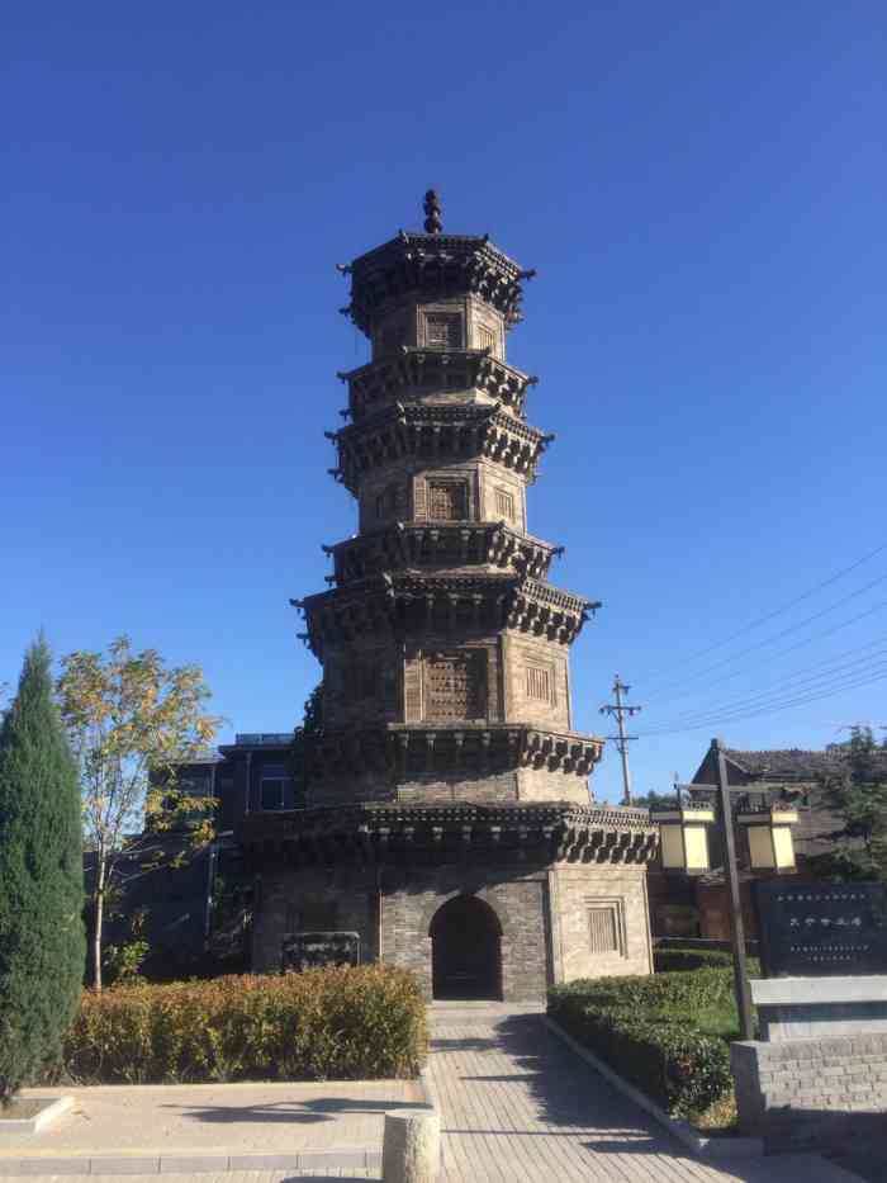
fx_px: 991
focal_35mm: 29
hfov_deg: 48.2
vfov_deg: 61.7
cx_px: 444
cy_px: 592
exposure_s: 1/1236
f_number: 2.2
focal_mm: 4.15
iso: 32
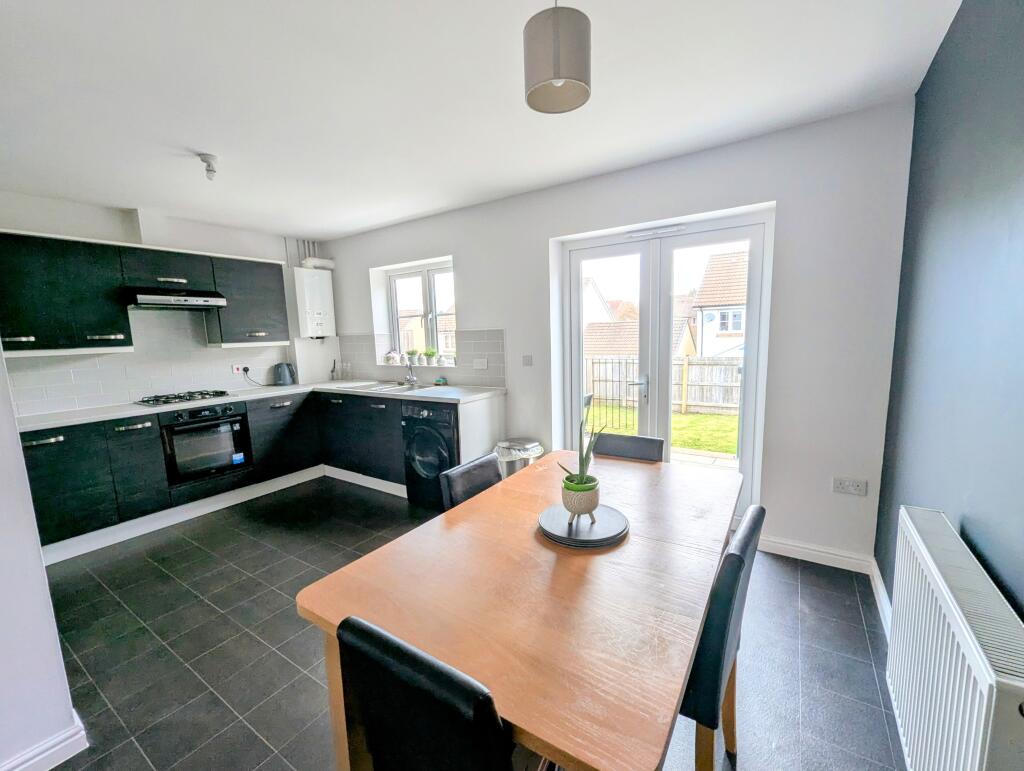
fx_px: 385
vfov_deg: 90.1
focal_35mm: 13
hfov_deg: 106.1
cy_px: 386
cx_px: 512
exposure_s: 1/60.6
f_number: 2.2
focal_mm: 1.95
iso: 57
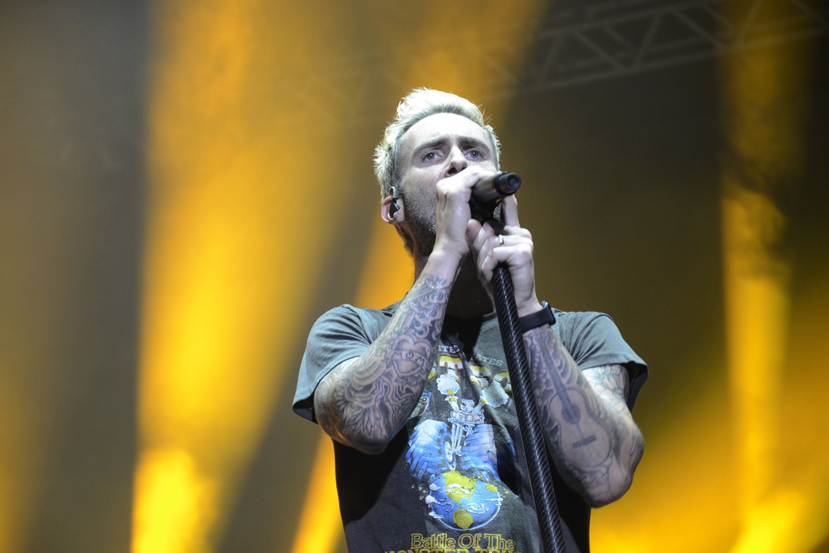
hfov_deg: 13.0
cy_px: 276
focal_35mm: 158
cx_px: 414
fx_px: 3626
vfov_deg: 8.7
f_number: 5.6
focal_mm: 105
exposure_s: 1/80
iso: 1250
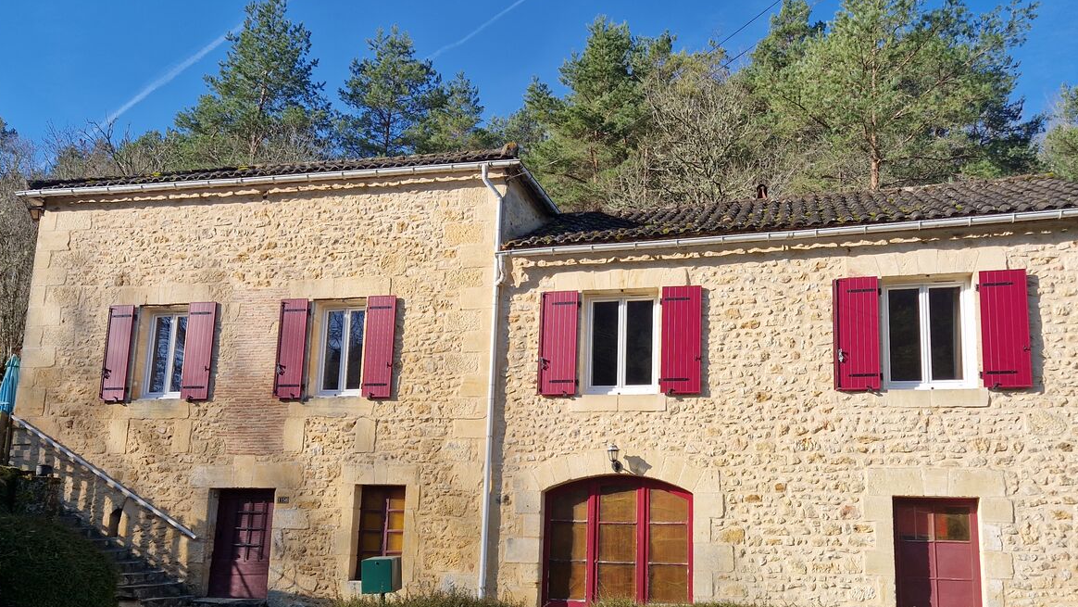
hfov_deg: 62.5
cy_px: 402
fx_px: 886
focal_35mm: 31
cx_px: 579
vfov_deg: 37.4
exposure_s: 1/1176
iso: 50
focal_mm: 5.4
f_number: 1.8
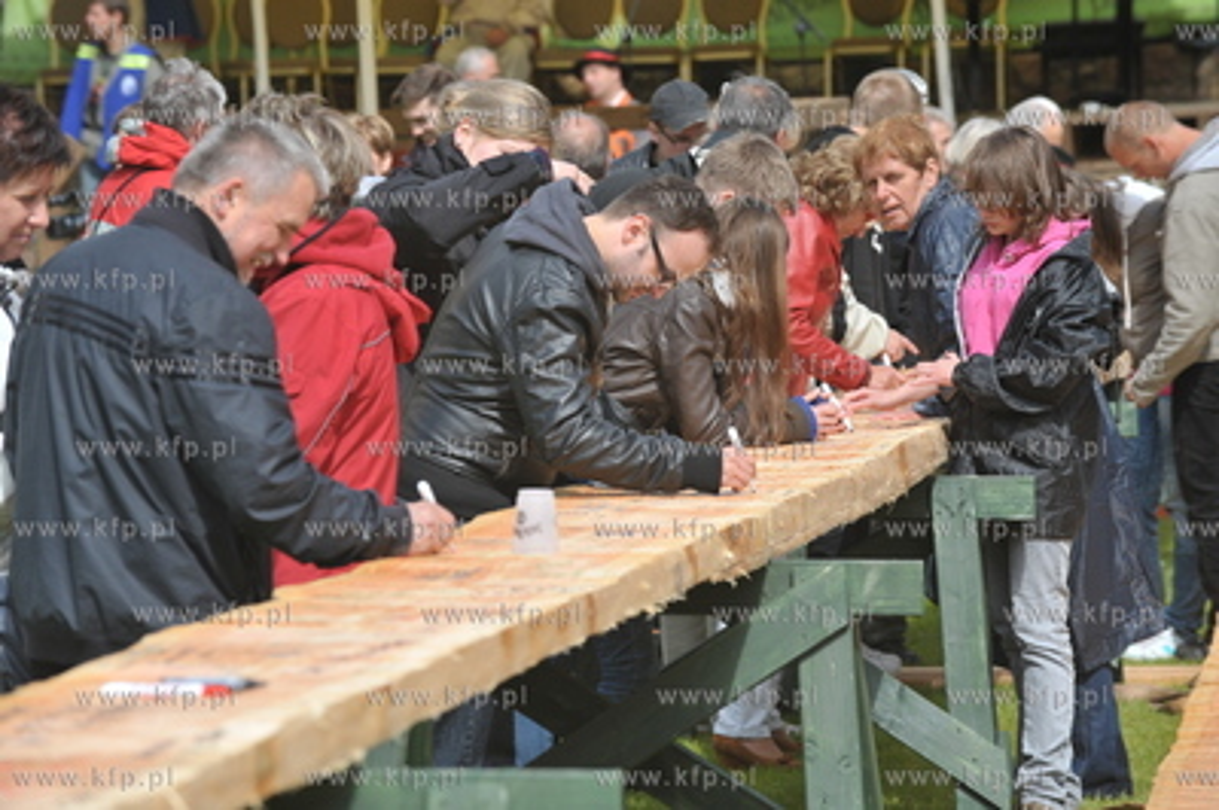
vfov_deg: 6.9
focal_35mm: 200
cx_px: 610
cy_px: 405
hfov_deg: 10.3
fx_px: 6766
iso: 500
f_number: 8
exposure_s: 1/1000
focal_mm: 200
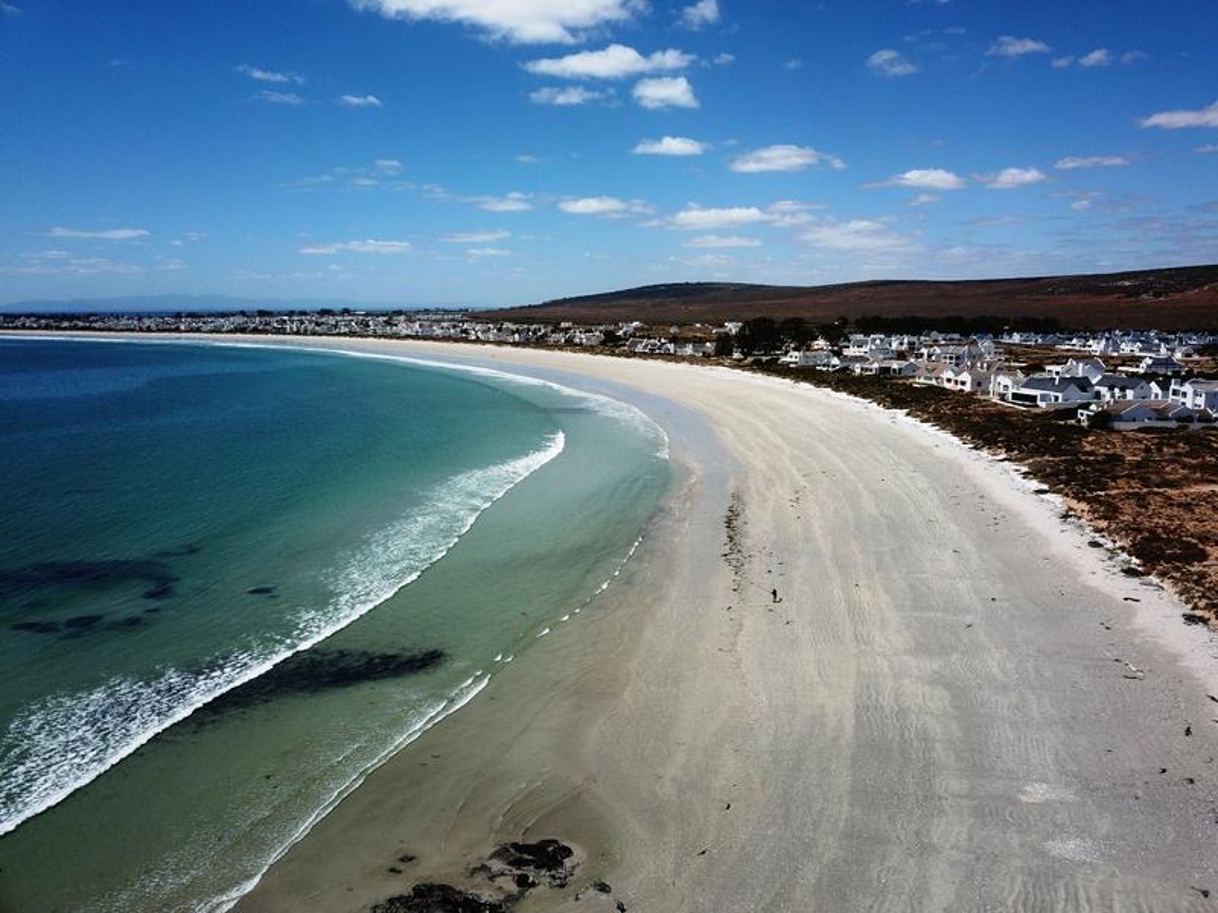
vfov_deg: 53.1
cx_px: 609
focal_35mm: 26
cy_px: 456
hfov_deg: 67.3
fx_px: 915
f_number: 2.2
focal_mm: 4.73
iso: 100
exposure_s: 1/3311
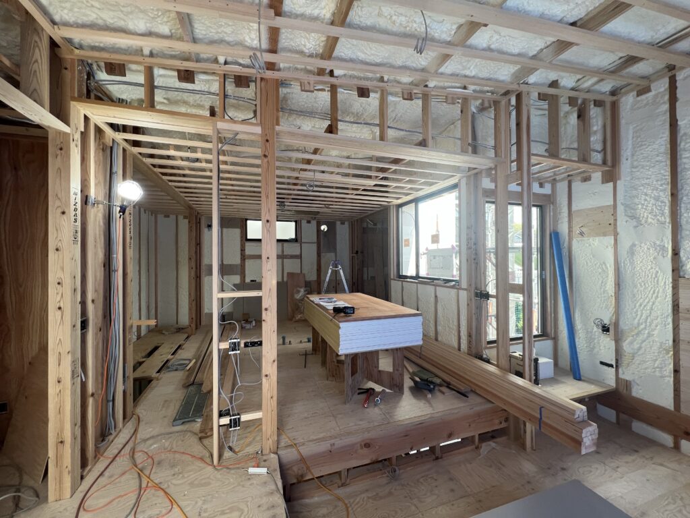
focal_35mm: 13
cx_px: 345
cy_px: 259
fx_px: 259
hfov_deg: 106.2
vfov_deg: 89.9
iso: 50
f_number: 1.8
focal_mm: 1.57
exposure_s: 1/99
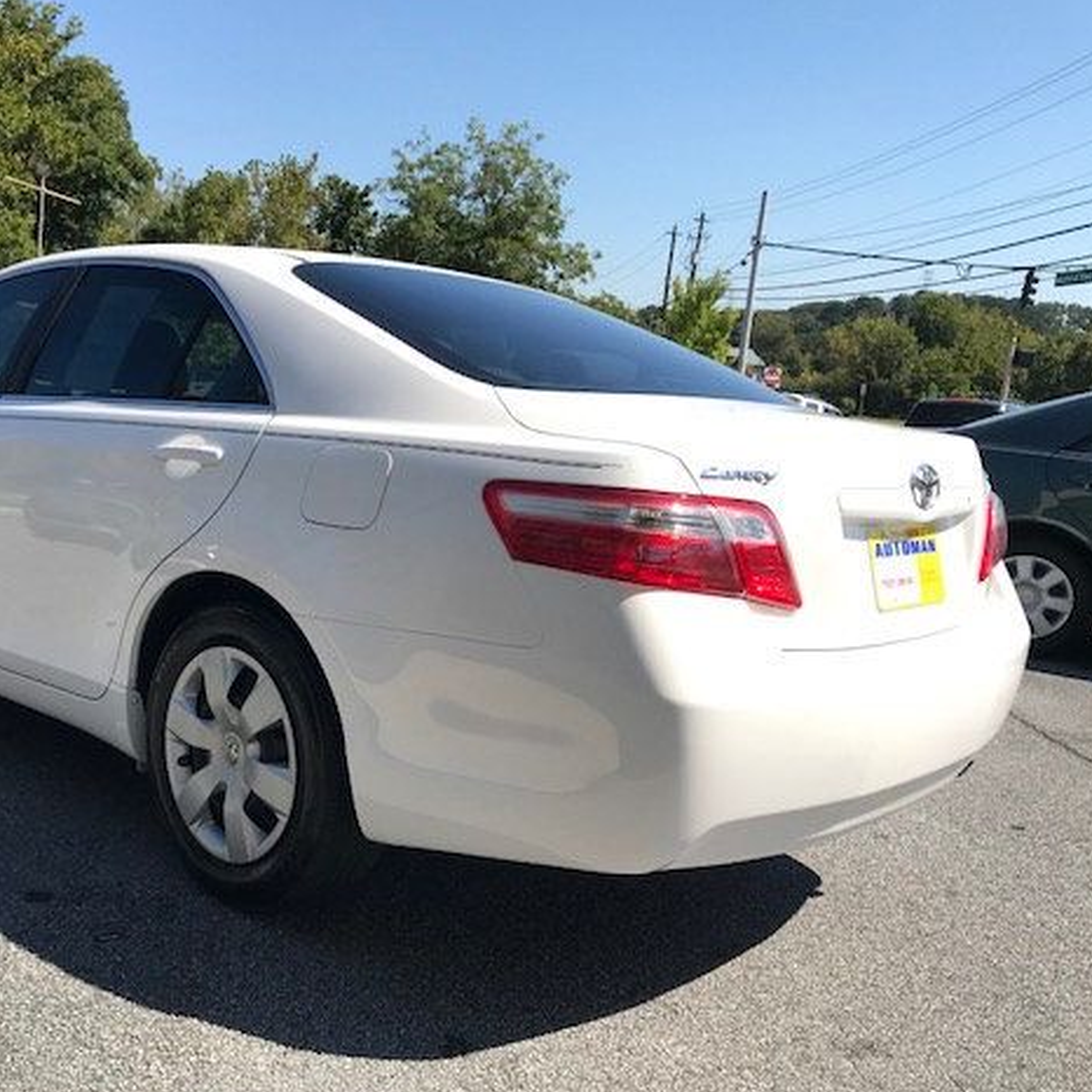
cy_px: 553
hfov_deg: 47.7
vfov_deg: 48.4
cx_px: 373
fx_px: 1213
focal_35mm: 34
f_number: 1.8
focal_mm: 3.99
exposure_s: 1/1953
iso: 20
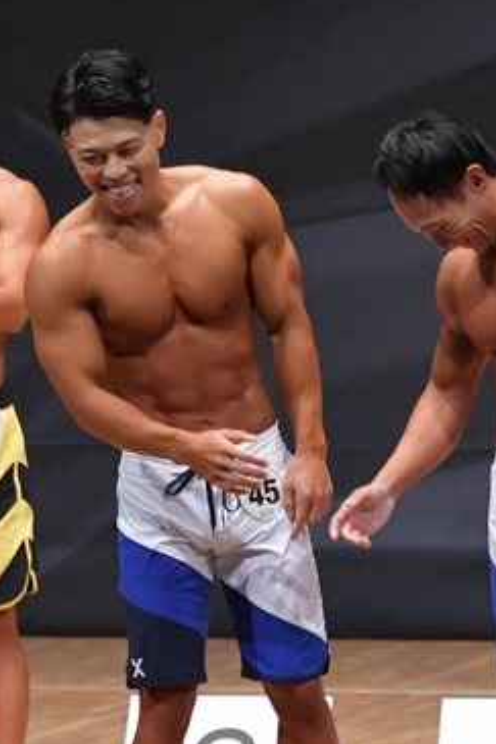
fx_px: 12514
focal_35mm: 605
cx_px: 379
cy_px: 481
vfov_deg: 3.4
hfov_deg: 2.3
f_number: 5.6
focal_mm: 190
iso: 8000
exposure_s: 1/400
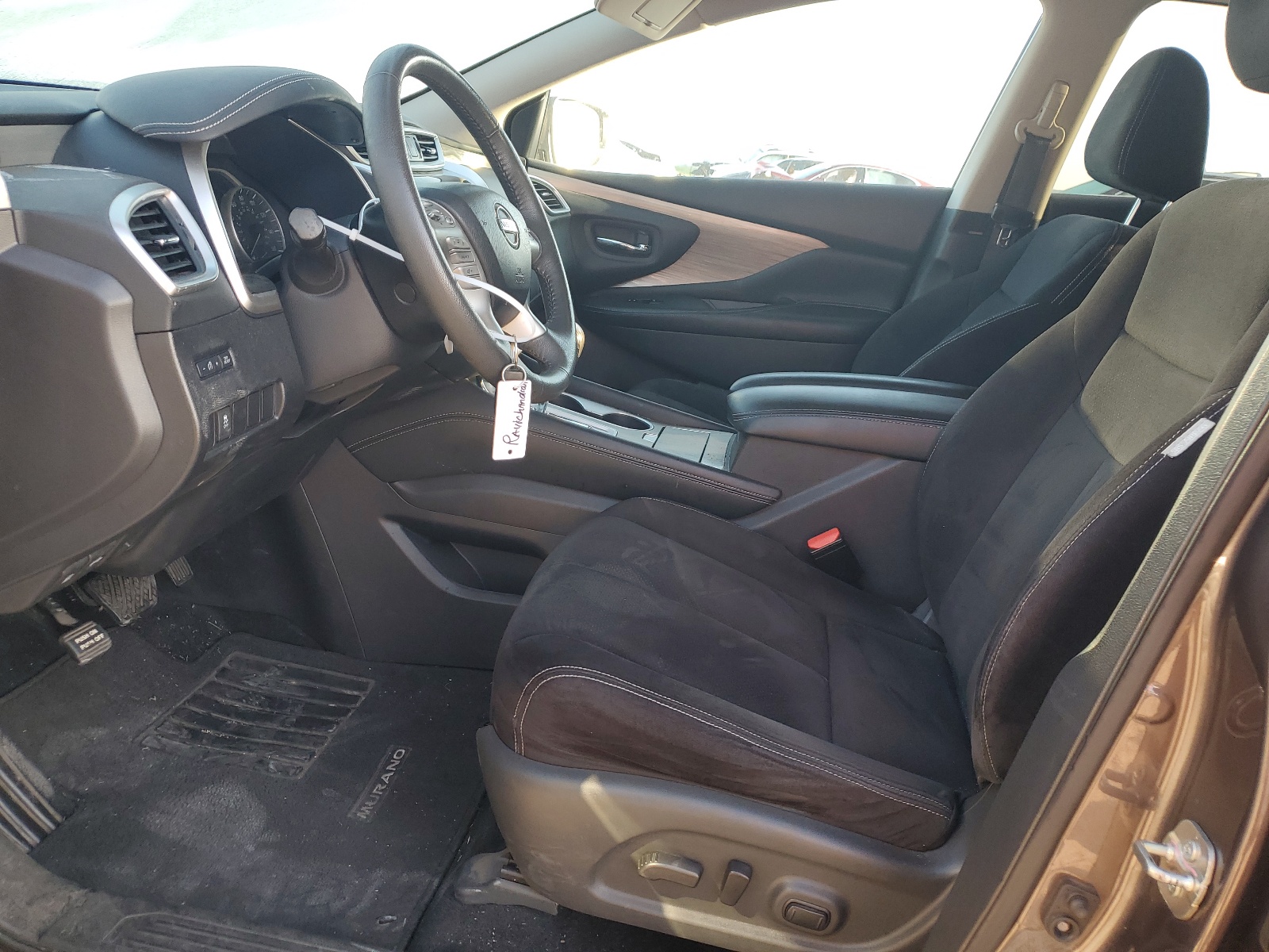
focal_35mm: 26
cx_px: 634
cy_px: 476
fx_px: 953
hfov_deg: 67.3
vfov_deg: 53.1
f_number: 1.5
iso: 50
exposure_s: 1/125
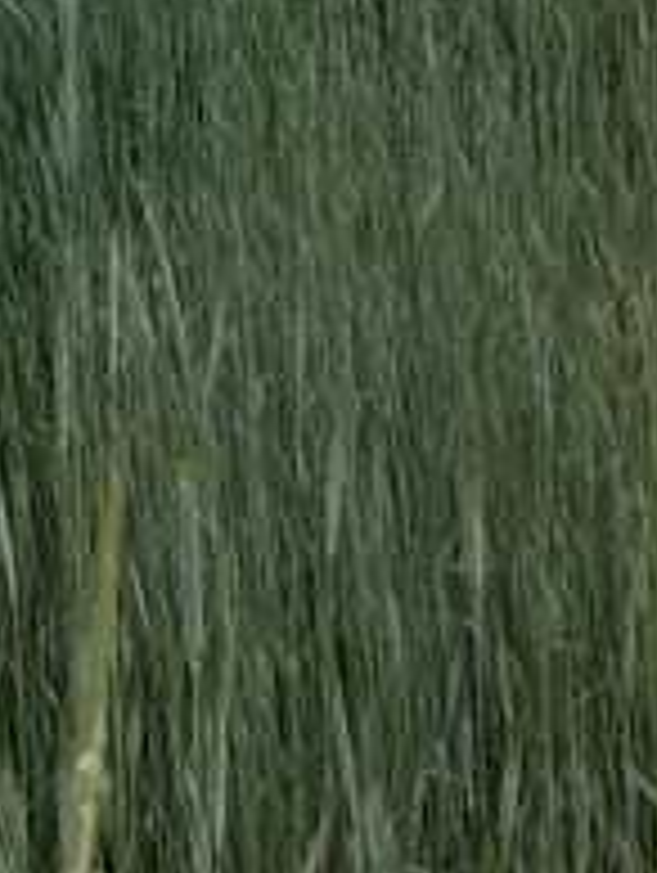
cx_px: 819
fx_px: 2399
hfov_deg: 15.0
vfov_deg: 19.2
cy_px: -238
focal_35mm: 95
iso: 80
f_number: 1.78
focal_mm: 6.76
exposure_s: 1/1585
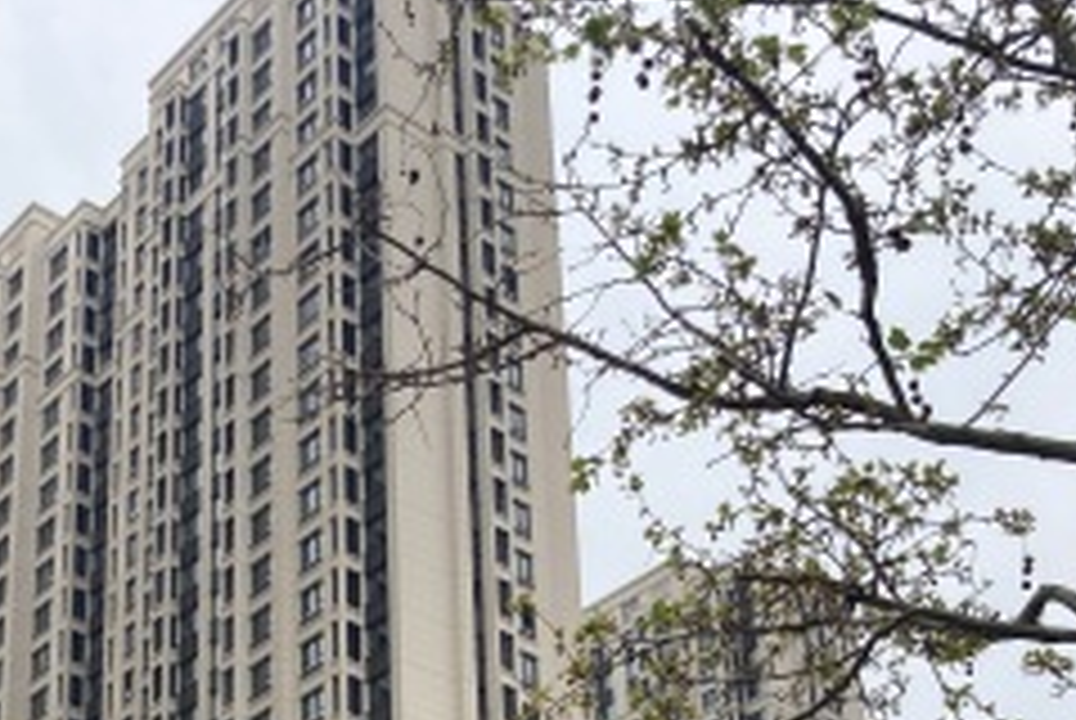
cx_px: 335
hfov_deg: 29.0
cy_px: 938
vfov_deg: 18.4
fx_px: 2065
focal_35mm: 69
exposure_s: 1/1429
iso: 20
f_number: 1.8
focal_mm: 3.99
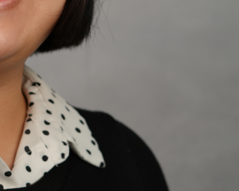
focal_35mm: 156
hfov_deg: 12.1
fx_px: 1103
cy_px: 12
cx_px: -53
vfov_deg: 9.8
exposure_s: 1/160
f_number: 4
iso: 250
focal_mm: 50
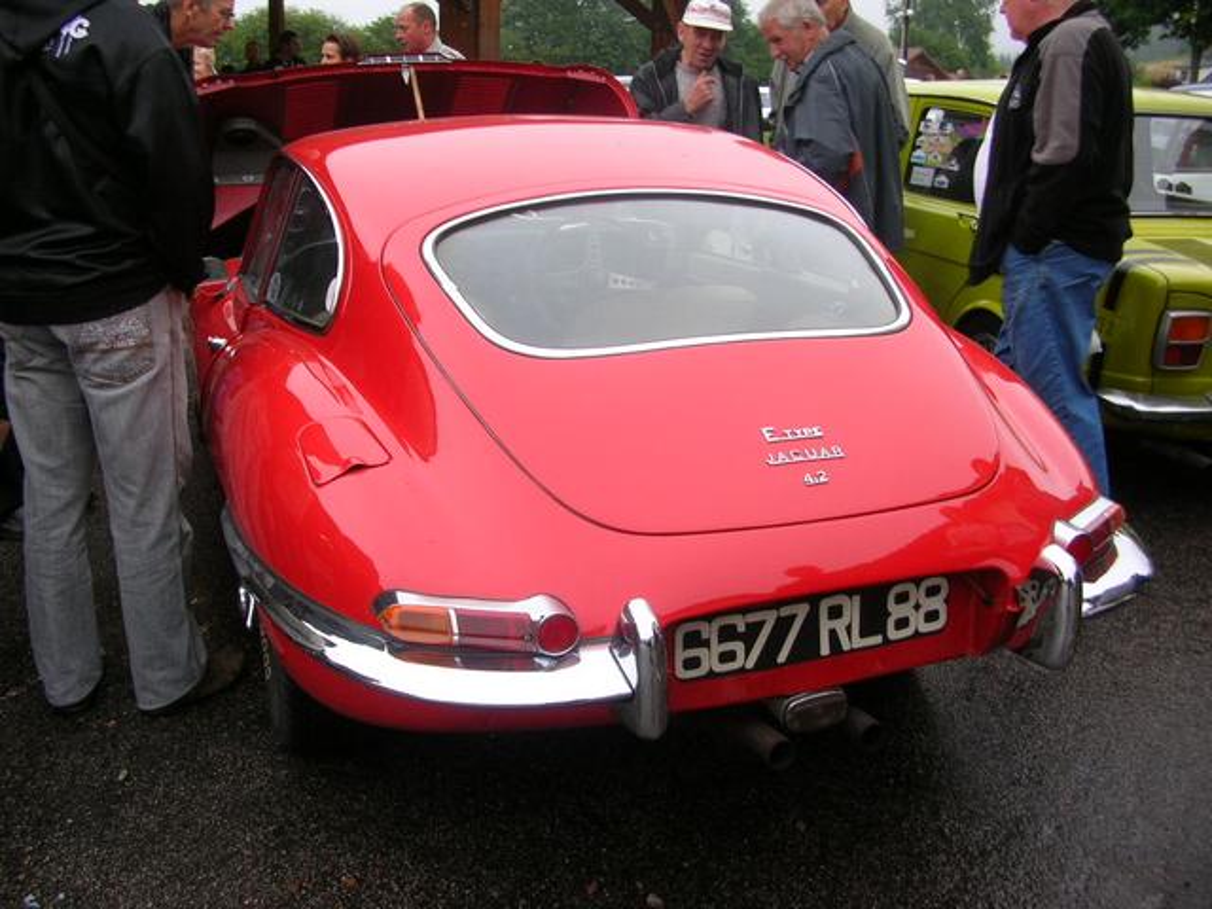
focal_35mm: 35
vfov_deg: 40.7
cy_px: 454
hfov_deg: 52.6
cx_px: 606
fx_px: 1225
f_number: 2.8
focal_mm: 5.8
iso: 50
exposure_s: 1/56.6
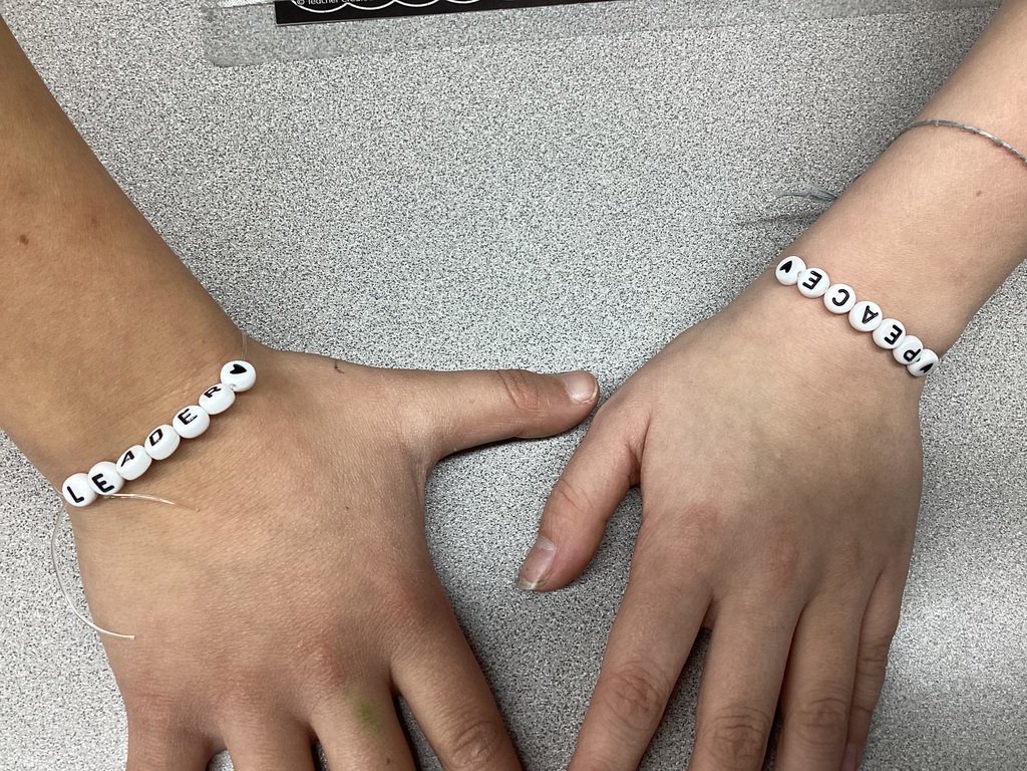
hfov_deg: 58.4
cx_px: 514
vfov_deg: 45.4
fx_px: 920
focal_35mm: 31
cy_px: 386
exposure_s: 1/50
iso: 50
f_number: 2.4
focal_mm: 3.3
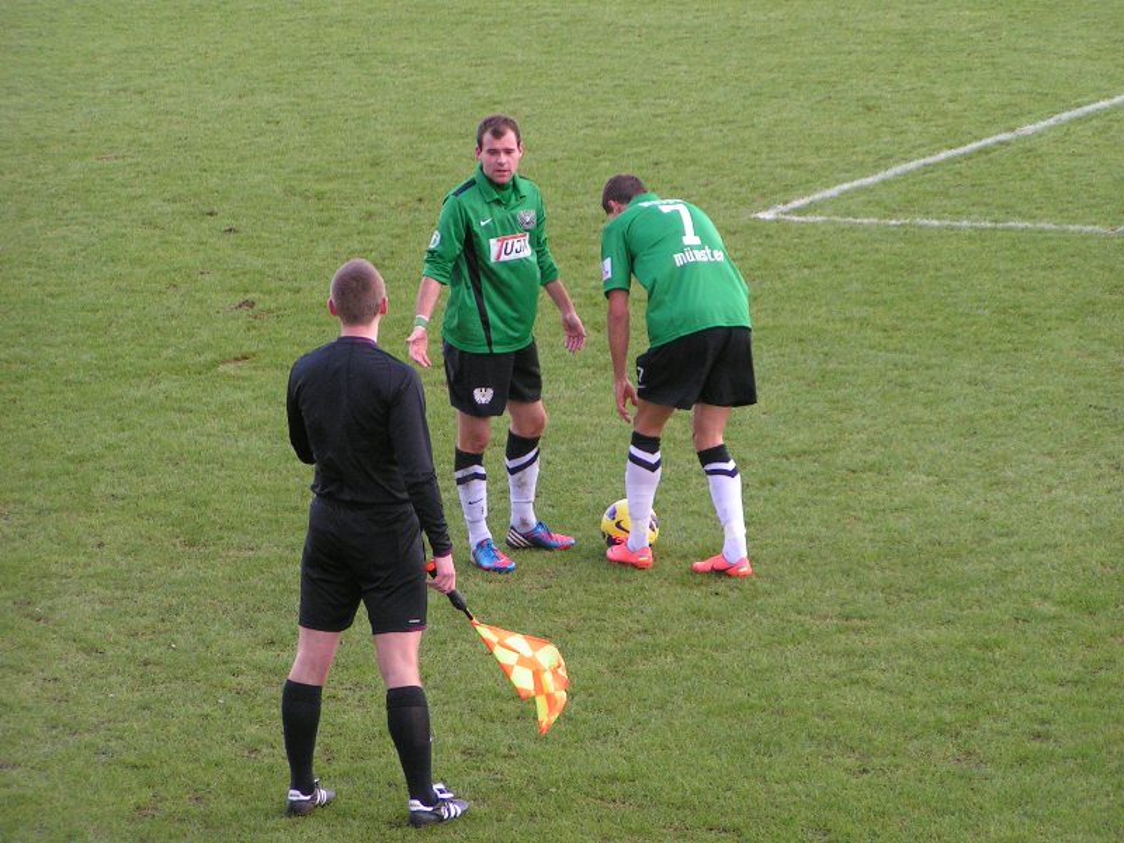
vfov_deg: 8.2
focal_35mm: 180
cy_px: 422
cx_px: 562
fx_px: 5845
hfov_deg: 11.0
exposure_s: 1/200
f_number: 3.5
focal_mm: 27.5
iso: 160
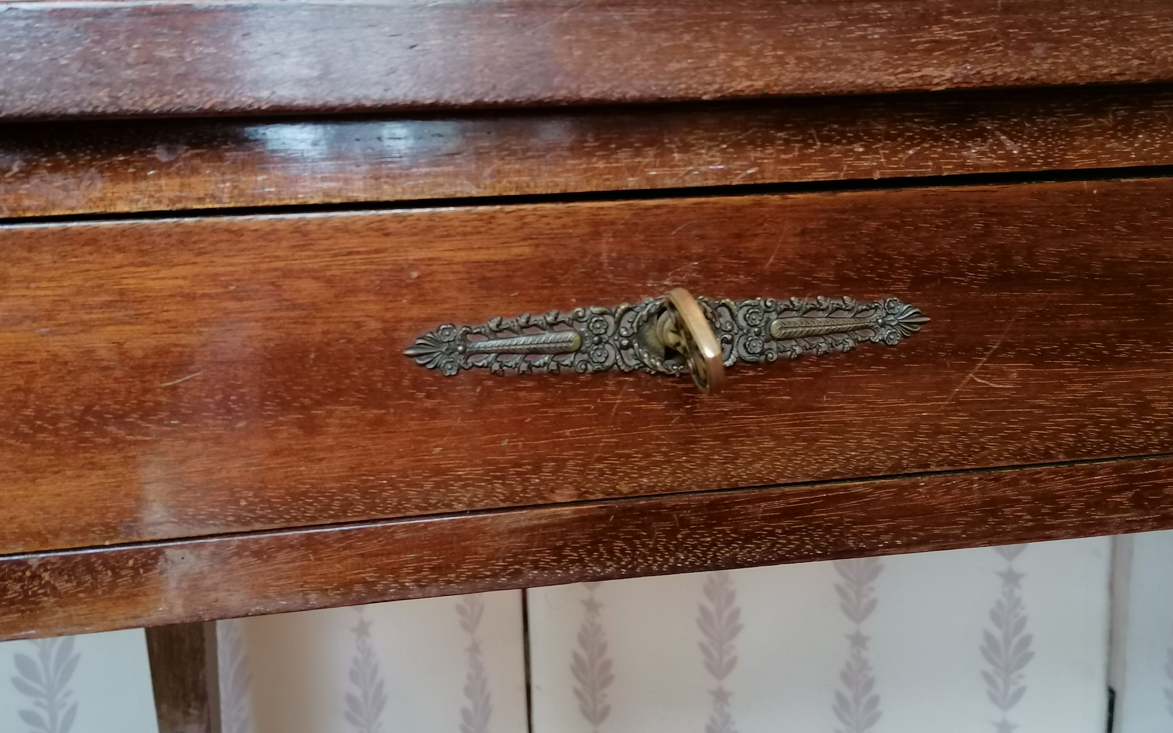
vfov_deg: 37.2
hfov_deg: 56.7
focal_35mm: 34
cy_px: 299
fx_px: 1087
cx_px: 585
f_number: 1.8
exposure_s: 1/25
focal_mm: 4.75
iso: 320
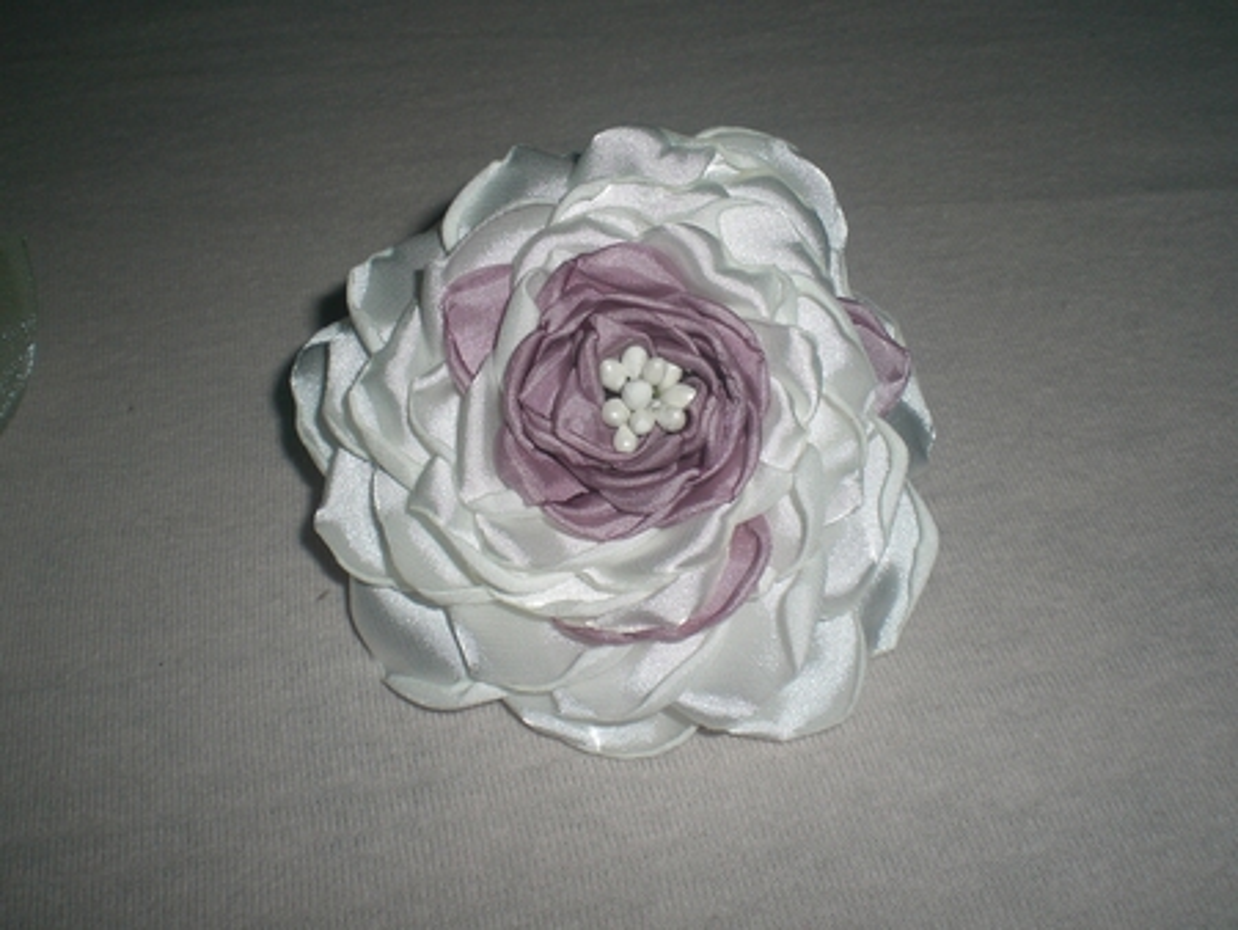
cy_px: 465
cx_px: 619
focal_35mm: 38
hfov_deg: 49.0
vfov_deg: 37.8
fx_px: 1360
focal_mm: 6.3
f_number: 4.4
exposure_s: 1/60
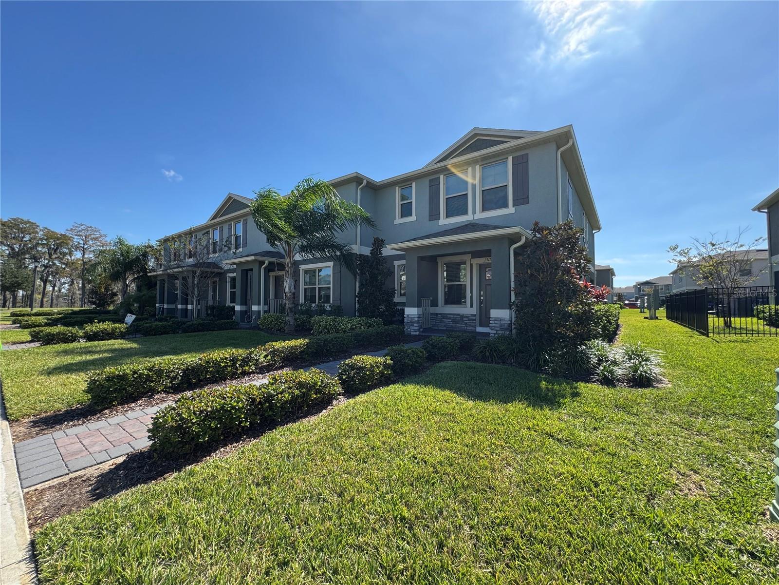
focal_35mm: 14
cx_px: 390
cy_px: 292
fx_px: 315
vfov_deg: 85.7
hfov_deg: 102.1
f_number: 2.2
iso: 50
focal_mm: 2.22
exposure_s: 1/596
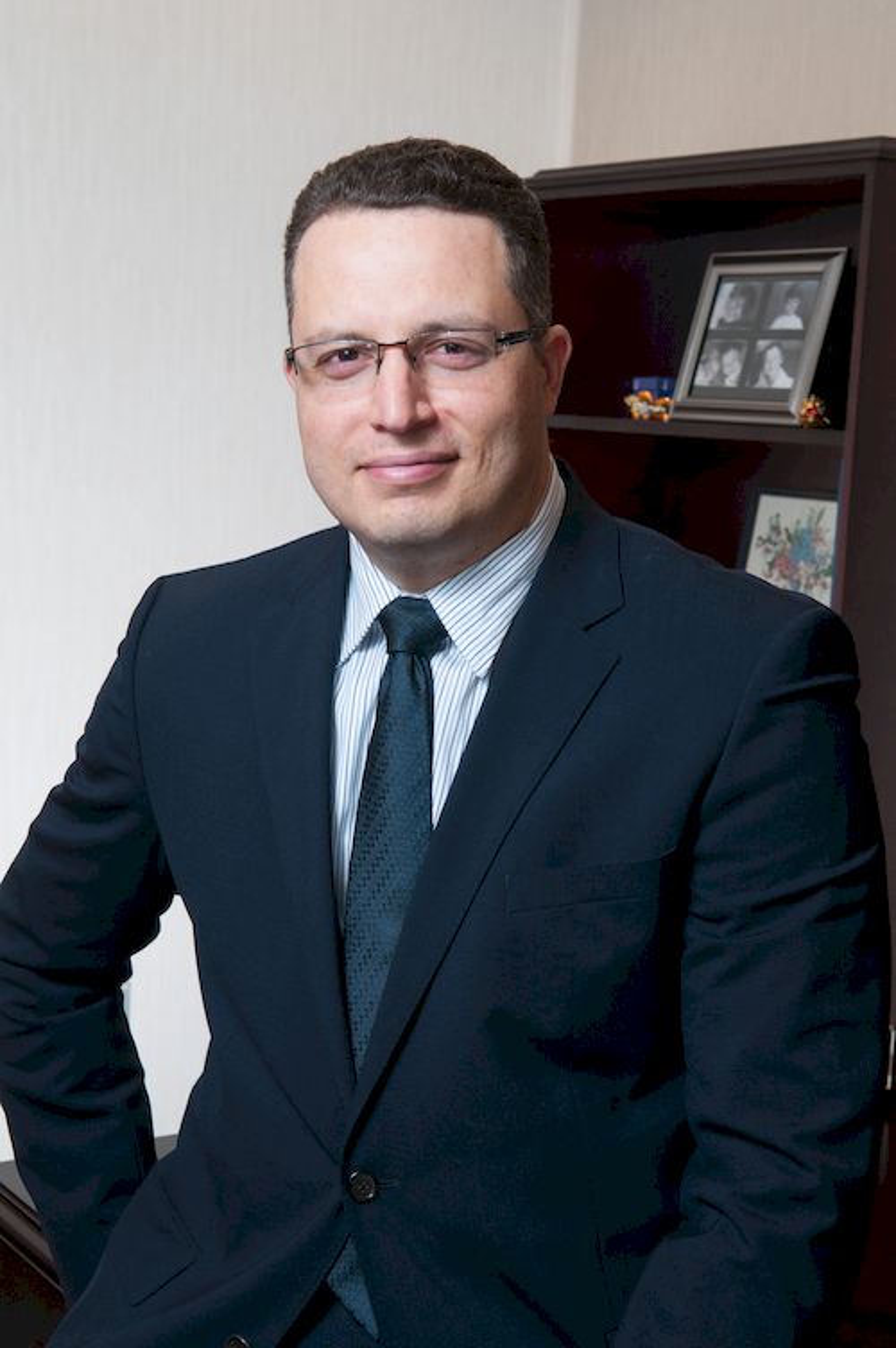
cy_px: 674
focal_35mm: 60
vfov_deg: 33.4
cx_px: 448
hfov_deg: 22.6
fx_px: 2244
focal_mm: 40
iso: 200
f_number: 7.1
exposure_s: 1/100
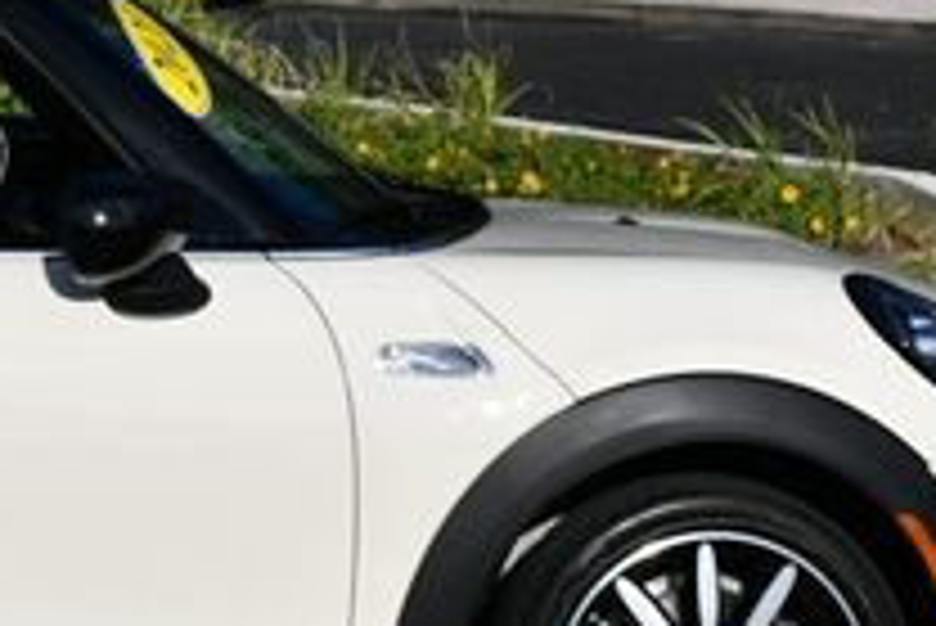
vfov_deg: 7.2
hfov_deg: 10.6
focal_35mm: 191
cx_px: -166
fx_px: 4969
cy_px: 140
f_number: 10
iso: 100
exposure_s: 1/400
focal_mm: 31
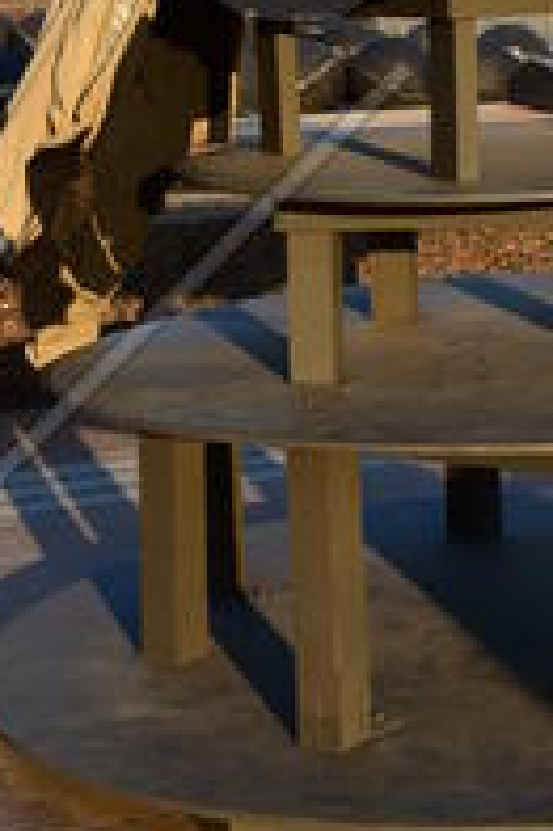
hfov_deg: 12.6
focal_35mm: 106
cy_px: -156
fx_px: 2447
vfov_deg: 18.3
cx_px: 627
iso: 100
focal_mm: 24
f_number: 9
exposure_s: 1/80
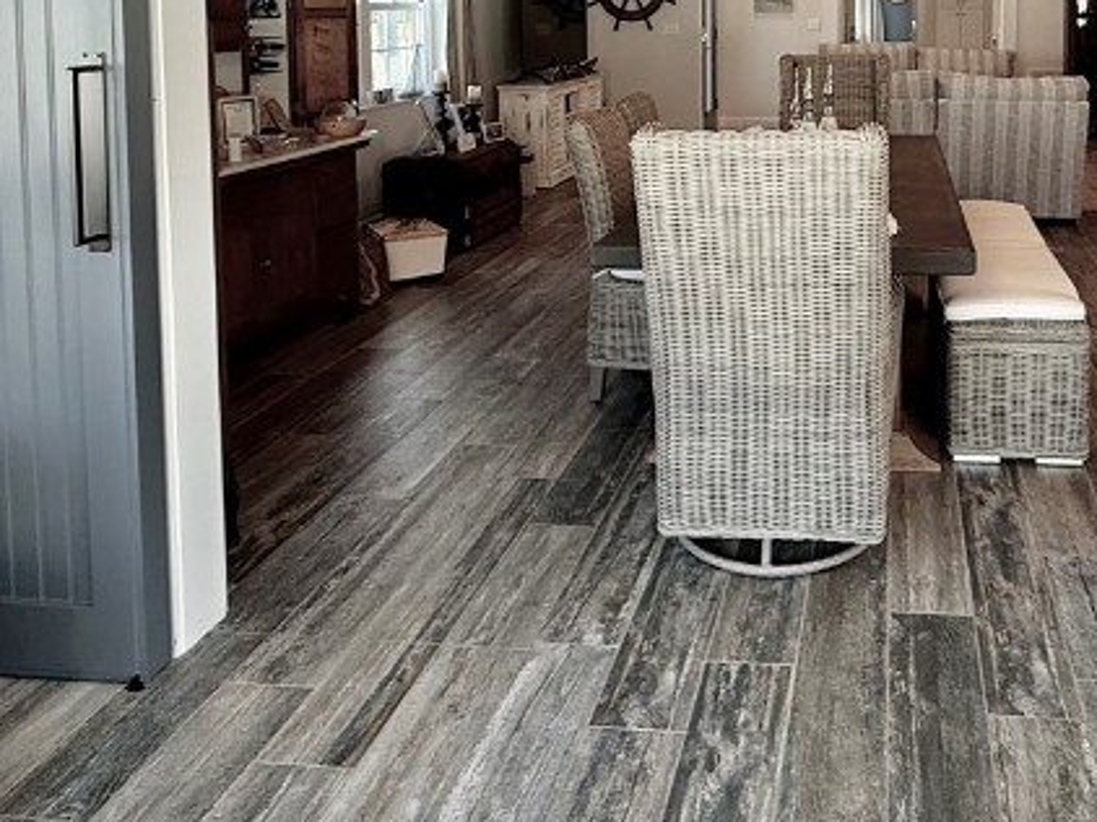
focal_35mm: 34
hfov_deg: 51.9
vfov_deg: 38.7
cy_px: 73
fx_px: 1077
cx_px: 811
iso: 160
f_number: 2.2
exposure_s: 1/120
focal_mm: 2.22
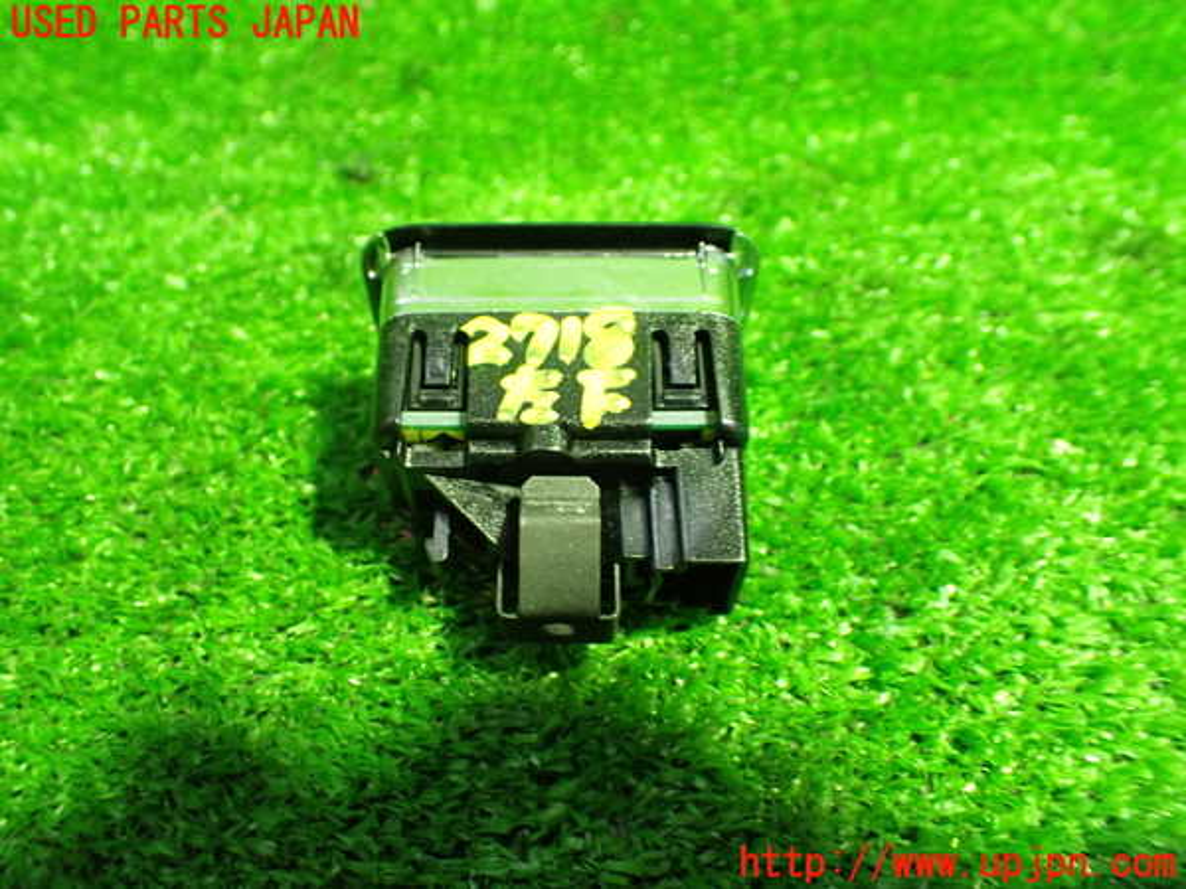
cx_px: 593
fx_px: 1028
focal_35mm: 30
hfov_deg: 60.0
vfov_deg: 46.8
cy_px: 444
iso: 800
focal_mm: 5.4
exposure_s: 1/30
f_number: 2.3
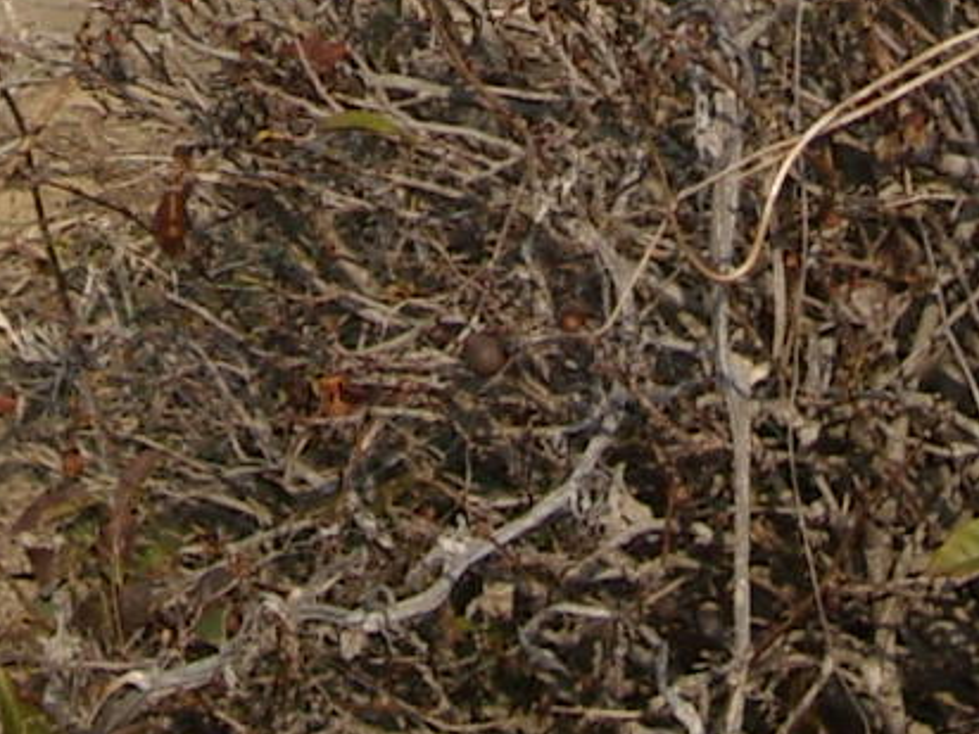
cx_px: 449
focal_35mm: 174
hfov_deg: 11.4
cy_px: -1024
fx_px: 4921
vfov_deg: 7.9
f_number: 5.6
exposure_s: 1/369
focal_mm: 5.7
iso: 64
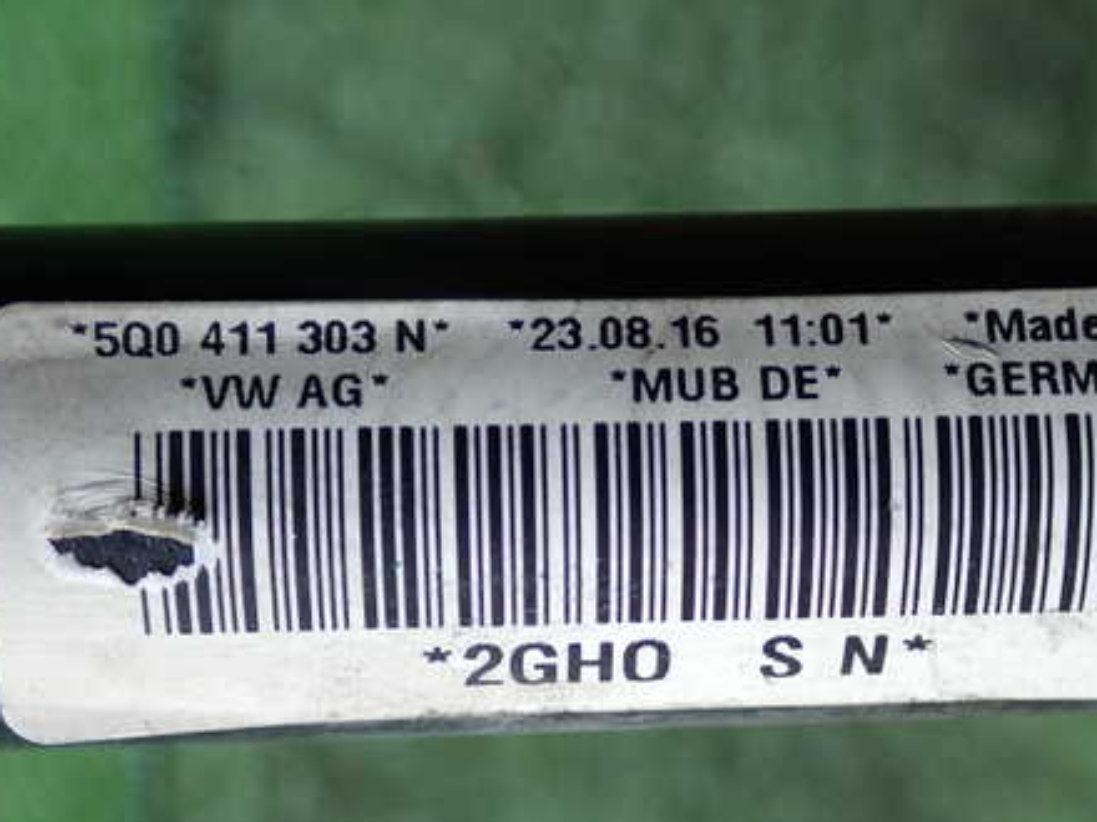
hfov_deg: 32.1
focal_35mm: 60
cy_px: 481
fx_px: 1901
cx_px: 633
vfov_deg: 24.4
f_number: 2.9
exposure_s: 1/125
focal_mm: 7.84
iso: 200
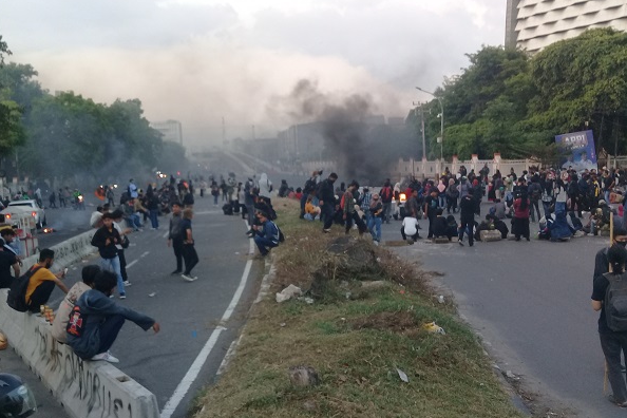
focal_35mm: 38
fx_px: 662
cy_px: 229
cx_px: 296
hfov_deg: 50.7
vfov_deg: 35.0
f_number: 2.2
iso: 64
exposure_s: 1/33
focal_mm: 3.3
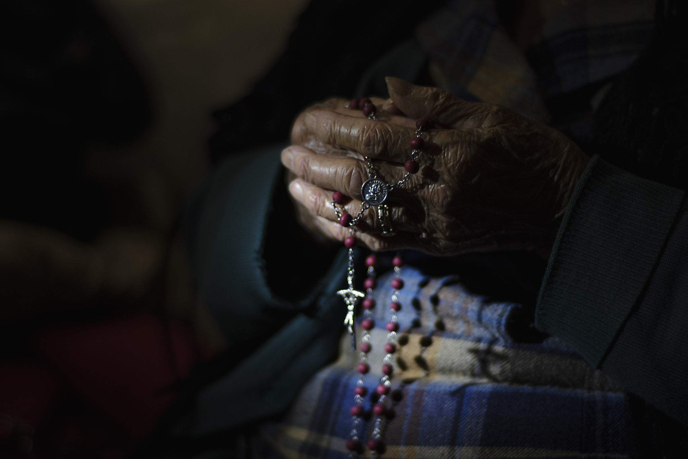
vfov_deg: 18.2
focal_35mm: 75
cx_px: 344
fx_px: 1433
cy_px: 230
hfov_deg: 27.0
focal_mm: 50
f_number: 1.8
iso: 100
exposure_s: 1/100
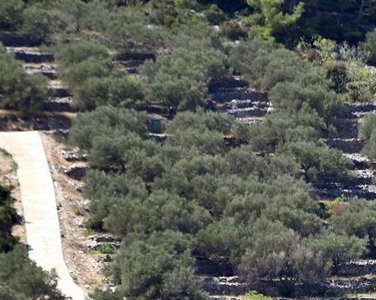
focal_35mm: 858
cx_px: 443
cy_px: 197
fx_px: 9541
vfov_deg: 1.8
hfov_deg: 2.3
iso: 360
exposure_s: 1/1000
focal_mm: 300
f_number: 5.6
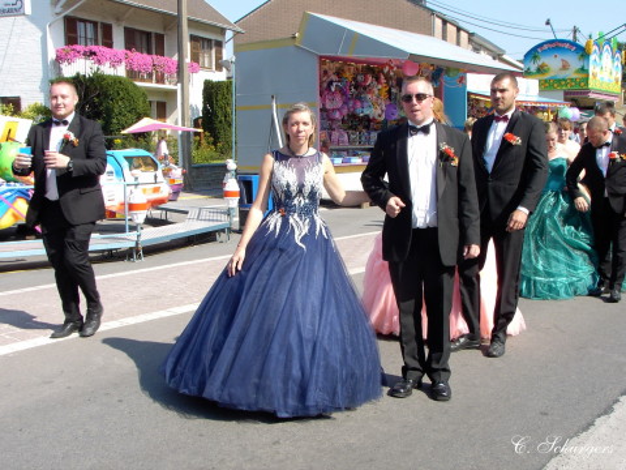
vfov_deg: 31.5
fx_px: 832
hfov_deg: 41.2
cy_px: 235
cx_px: 313
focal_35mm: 46
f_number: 4.5
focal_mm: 7.1
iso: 70
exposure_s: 1/220
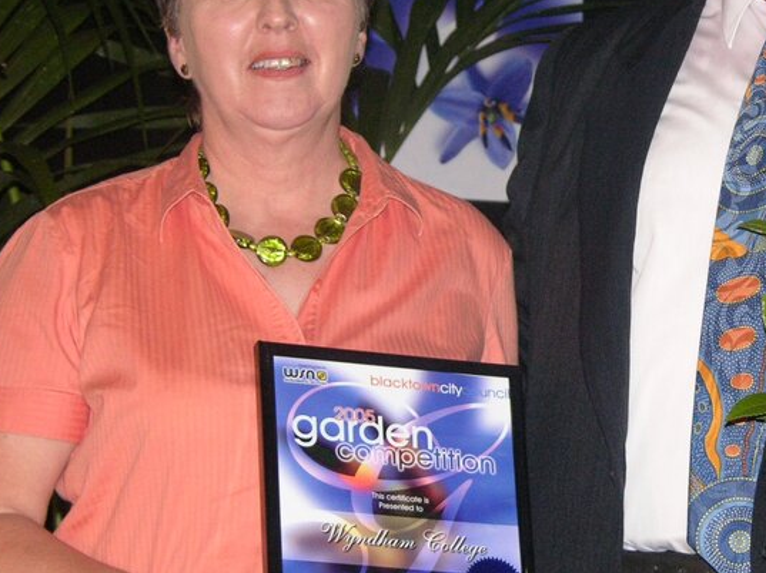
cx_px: 646
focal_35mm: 164
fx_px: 3627
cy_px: 198
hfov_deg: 12.0
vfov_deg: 9.0
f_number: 3.5
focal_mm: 22.3
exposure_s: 1/120
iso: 200
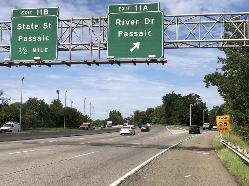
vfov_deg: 28.0
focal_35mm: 52
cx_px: 124
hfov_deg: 36.8
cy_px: 93
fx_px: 374
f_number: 2.4
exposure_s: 1/1473
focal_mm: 6
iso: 16
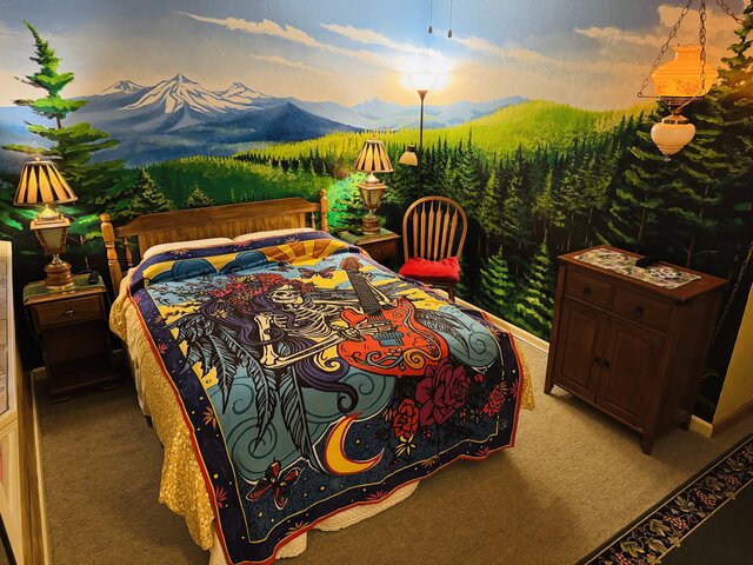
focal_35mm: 24
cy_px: 282
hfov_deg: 71.6
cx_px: 376
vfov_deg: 56.8
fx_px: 522
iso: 800
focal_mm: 6.76
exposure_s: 1/30
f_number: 1.78
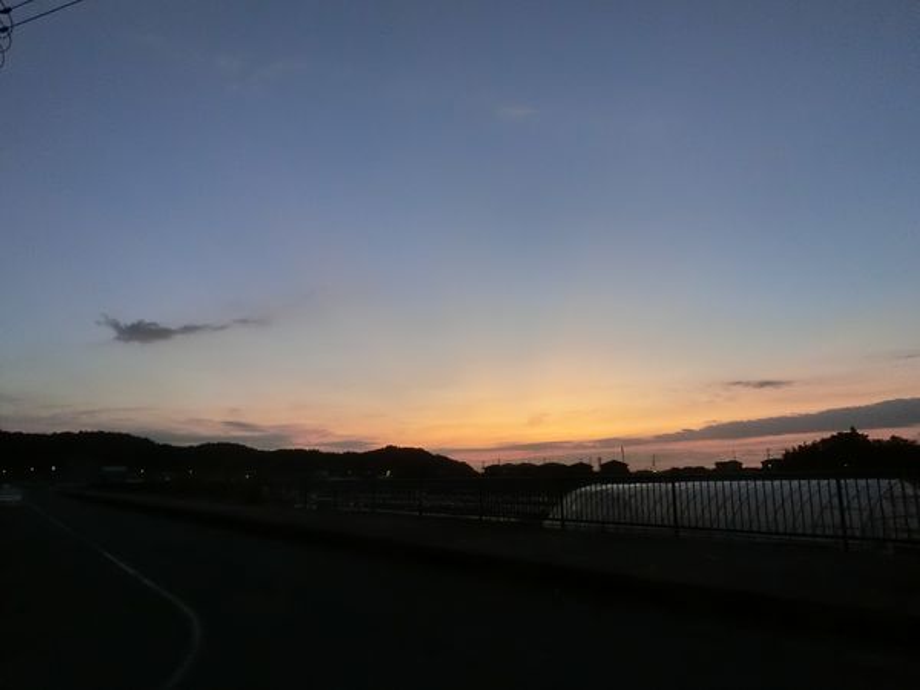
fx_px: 664
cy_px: 345
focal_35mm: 25
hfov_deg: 69.4
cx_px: 460
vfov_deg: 54.9
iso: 800
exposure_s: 1/125
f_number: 3.5
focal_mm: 4.5
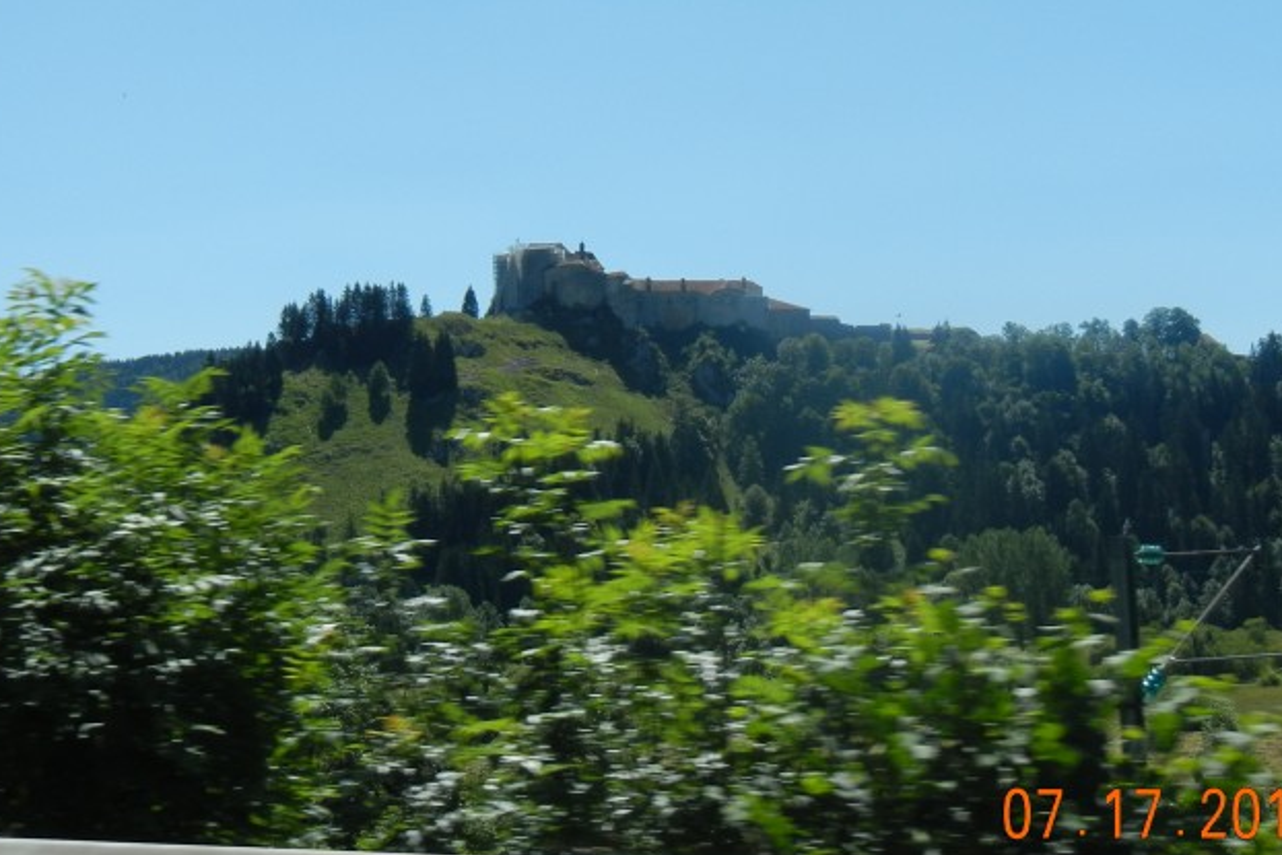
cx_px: 596
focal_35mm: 77
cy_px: 187
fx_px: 2743
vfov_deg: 17.6
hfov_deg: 26.3
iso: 160
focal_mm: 8.1
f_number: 7.6
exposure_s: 1/412
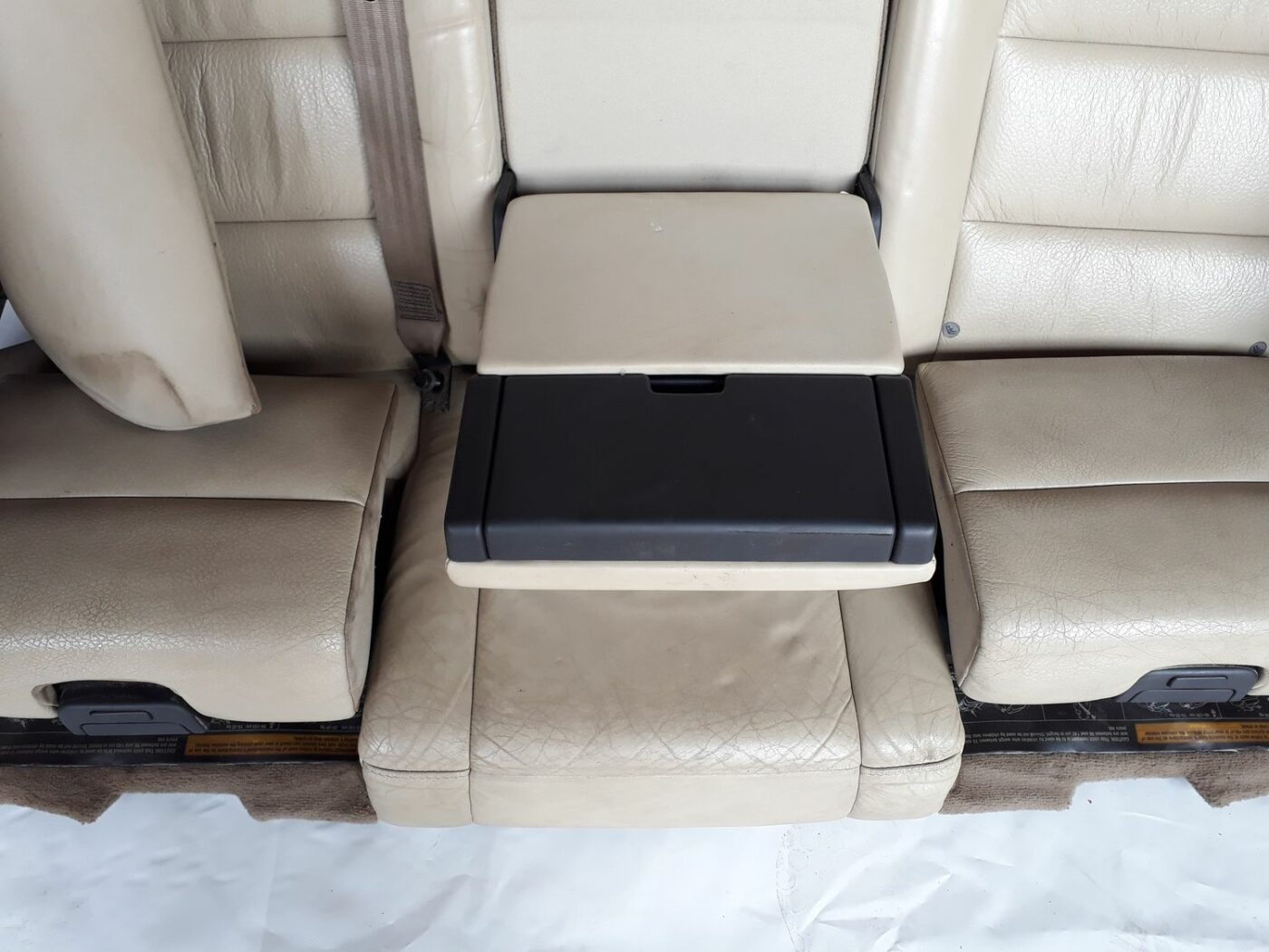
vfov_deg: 51.4
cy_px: 476
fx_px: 990
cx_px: 634
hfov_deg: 65.3
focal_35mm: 27
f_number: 1.9
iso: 50
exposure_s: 1/100
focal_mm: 3.6
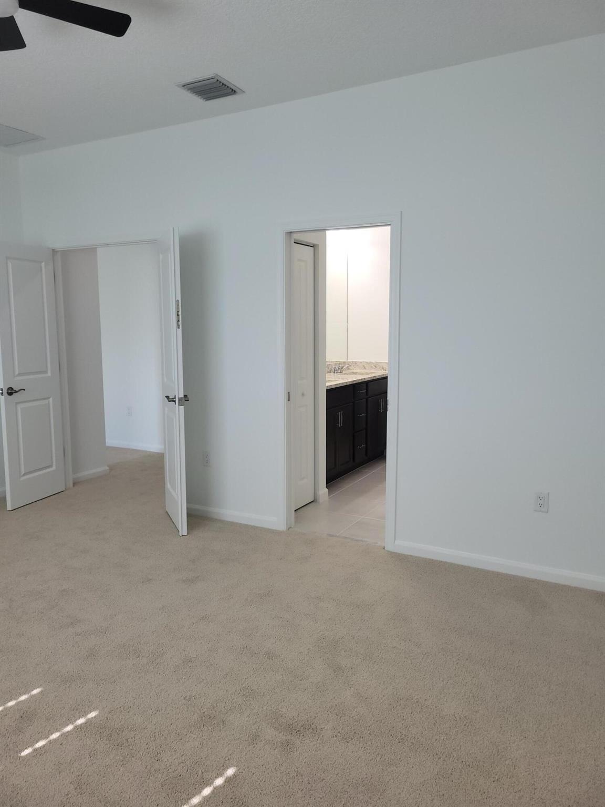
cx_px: 302
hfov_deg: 53.1
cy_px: 404
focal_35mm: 26
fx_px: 606
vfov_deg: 67.3
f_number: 1.8
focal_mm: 5.4
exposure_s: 1/120
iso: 50
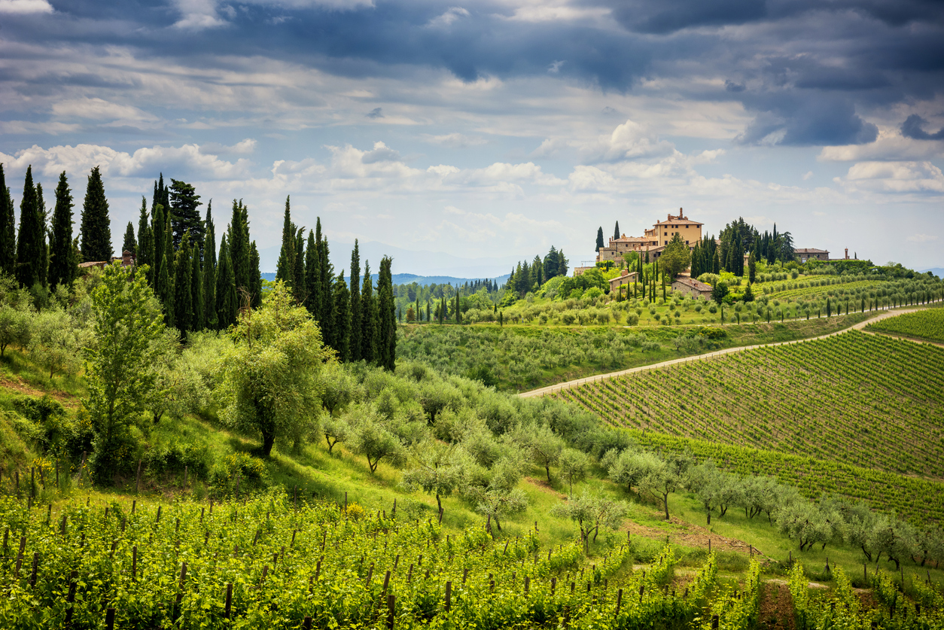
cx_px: 472
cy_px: 315
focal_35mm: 70
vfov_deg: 19.5
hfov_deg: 28.8
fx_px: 1836
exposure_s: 1/350
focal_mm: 70
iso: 200
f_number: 11
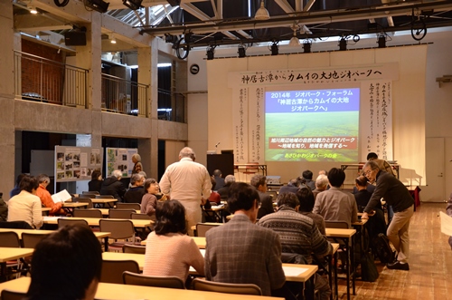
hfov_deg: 43.7
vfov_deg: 29.7
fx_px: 564
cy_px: 150
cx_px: 226
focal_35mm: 45
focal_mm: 30
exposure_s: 1/40
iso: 2500
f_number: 4.2
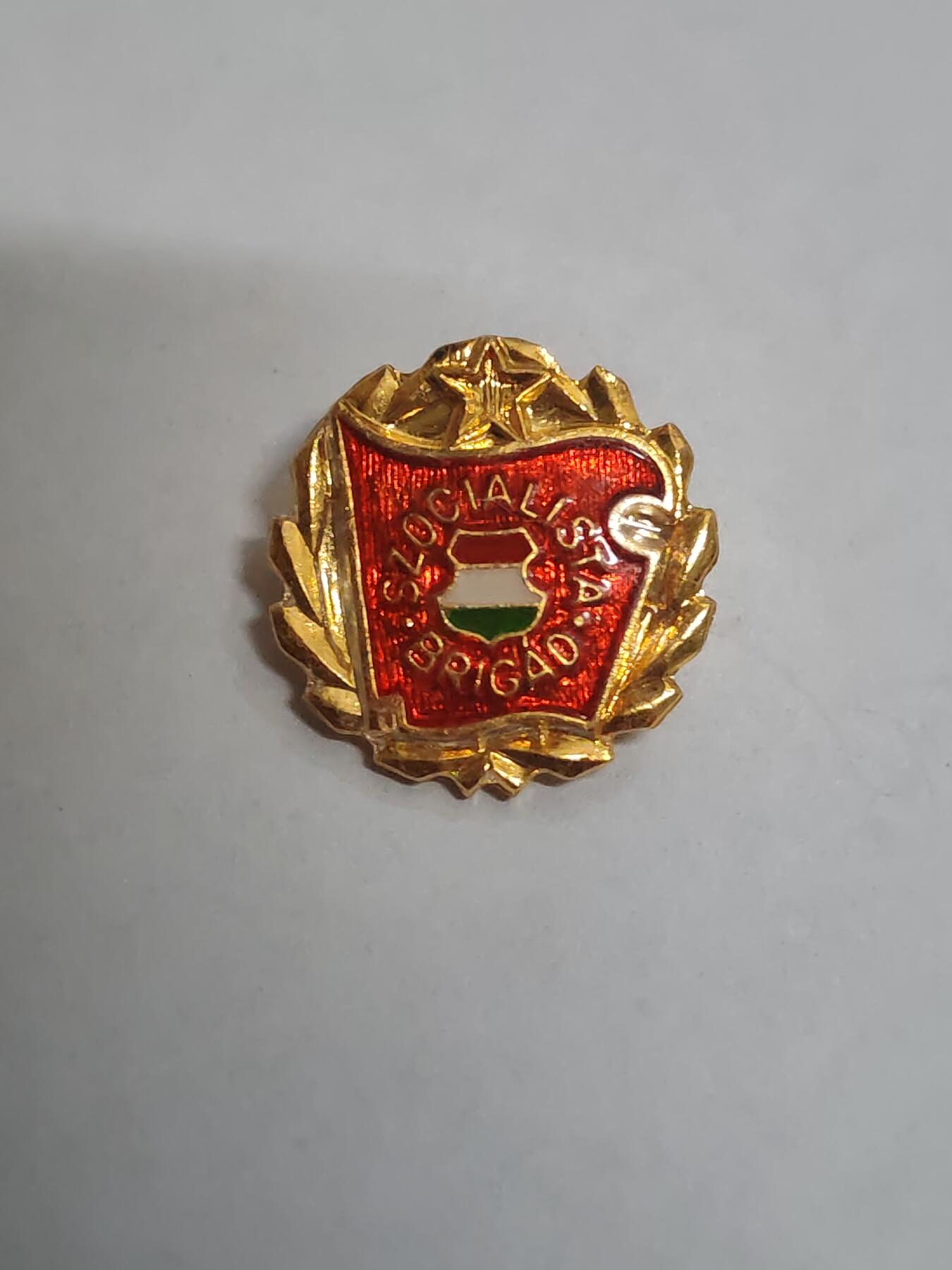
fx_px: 2493
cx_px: 476
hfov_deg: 21.6
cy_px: 635
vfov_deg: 28.6
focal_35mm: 68
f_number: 1.95
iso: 1000
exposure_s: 1/50
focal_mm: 5.52
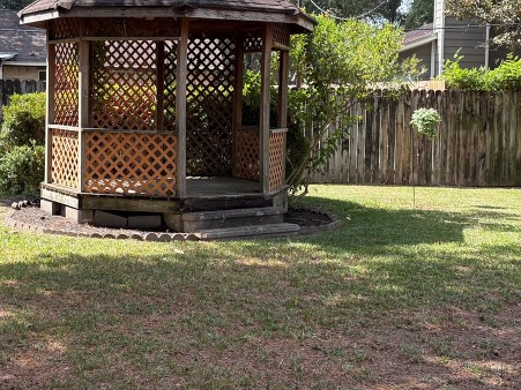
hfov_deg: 32.5
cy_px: 140
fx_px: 888
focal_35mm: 59
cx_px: 184
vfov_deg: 24.7
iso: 64
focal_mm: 5.96
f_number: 1.6
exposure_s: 1/830
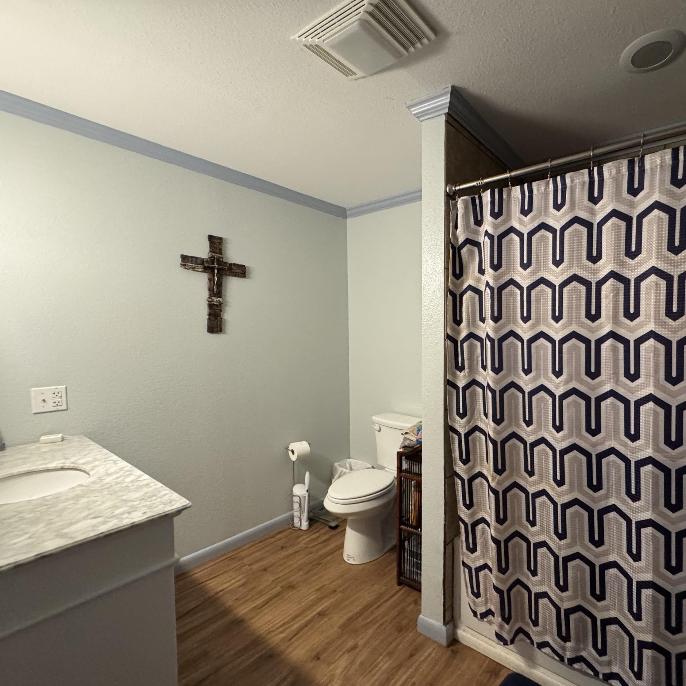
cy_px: 350
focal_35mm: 17
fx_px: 381
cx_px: 437
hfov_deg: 82.1
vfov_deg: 84.0
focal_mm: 2.22
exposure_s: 1/60
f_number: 2.2
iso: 800
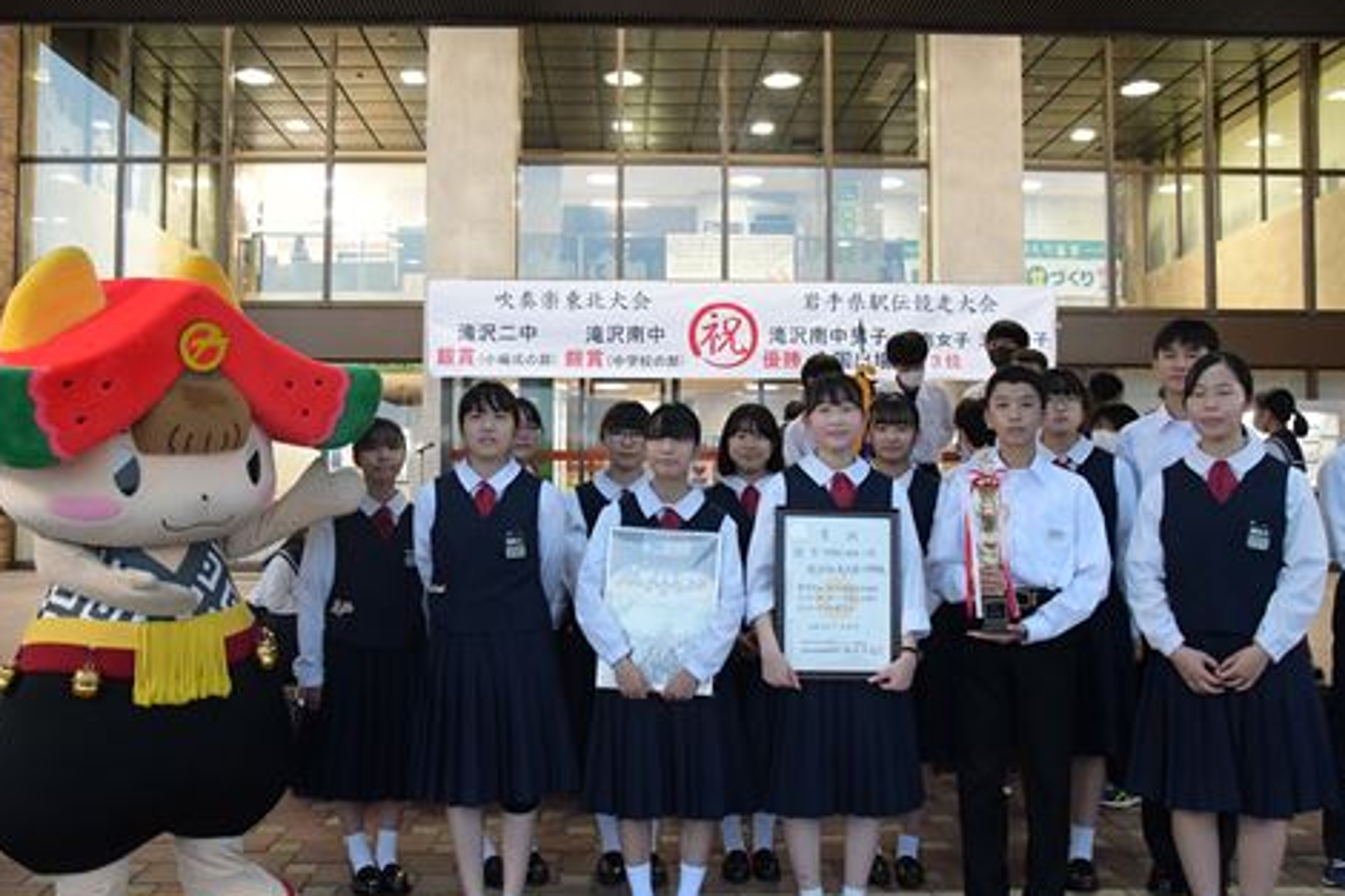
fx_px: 1252
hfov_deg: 56.5
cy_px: 442
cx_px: 661
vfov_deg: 39.4
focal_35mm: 34
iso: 5000
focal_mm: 21
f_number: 5
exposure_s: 1/100
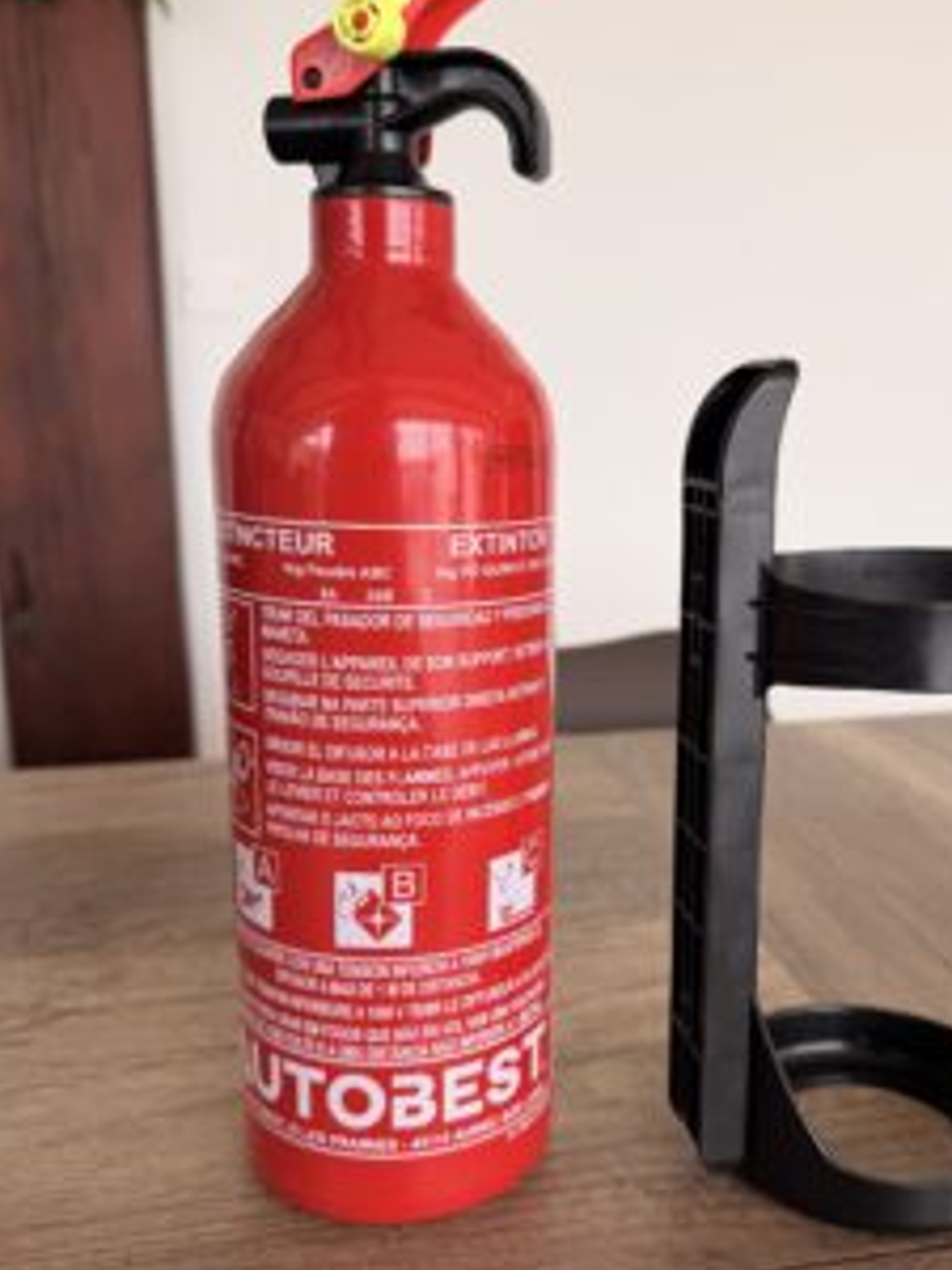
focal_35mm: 32
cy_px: 648
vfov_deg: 56.8
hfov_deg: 43.8
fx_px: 1173
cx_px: 597
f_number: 1.78
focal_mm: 6.76
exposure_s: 1/146
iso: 50
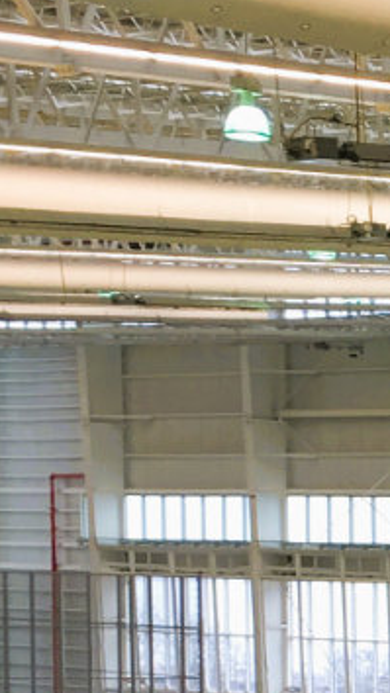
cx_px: 952
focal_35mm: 143
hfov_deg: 7.8
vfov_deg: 14.4
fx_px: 2630
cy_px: 910
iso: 25
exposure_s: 1/60
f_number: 2.2
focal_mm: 4.2
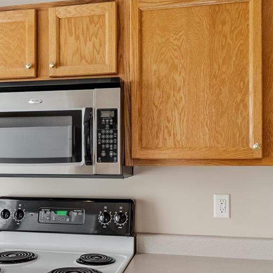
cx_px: 113
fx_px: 339
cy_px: 181
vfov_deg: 43.3
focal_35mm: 38
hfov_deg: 43.7
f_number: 6.3
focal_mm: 8
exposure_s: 1/60
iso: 400
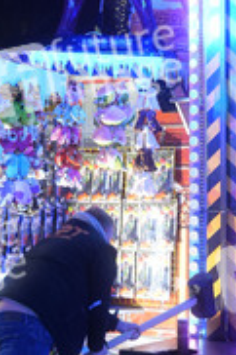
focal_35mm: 99
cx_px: 138
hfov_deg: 13.8
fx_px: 975
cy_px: 170
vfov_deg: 20.6
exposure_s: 1/50
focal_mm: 30
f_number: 3.5
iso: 640
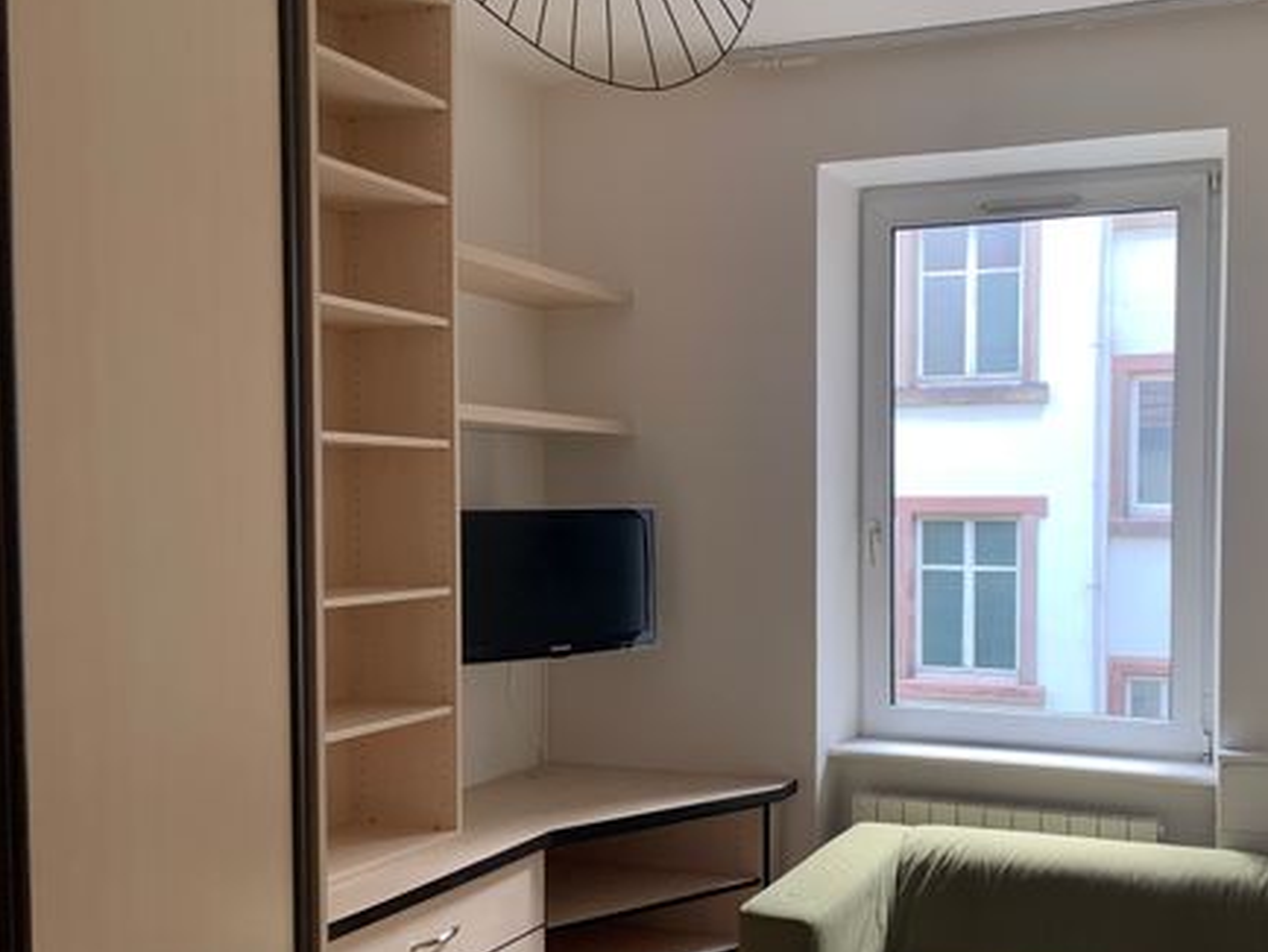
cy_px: 571
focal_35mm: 36
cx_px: 864
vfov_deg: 39.5
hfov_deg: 50.3
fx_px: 1319
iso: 80
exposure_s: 1/121
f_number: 1.8
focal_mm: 4.25
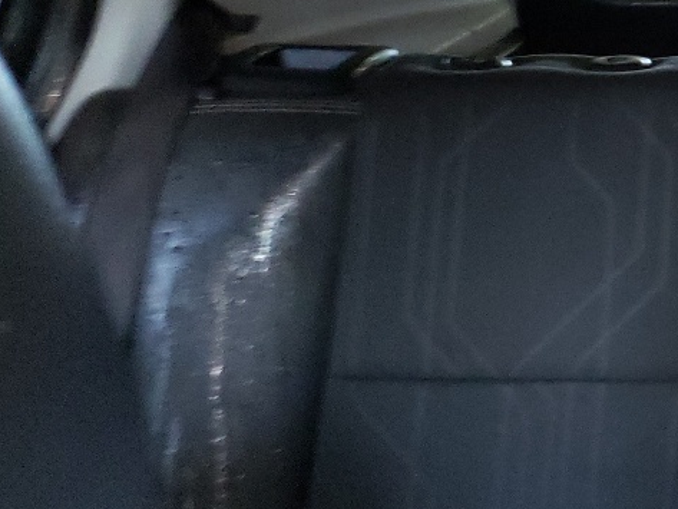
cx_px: 1119
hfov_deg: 18.6
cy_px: -128
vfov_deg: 16.0
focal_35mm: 88
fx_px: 1724
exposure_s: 1/30
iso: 379
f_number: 1.5
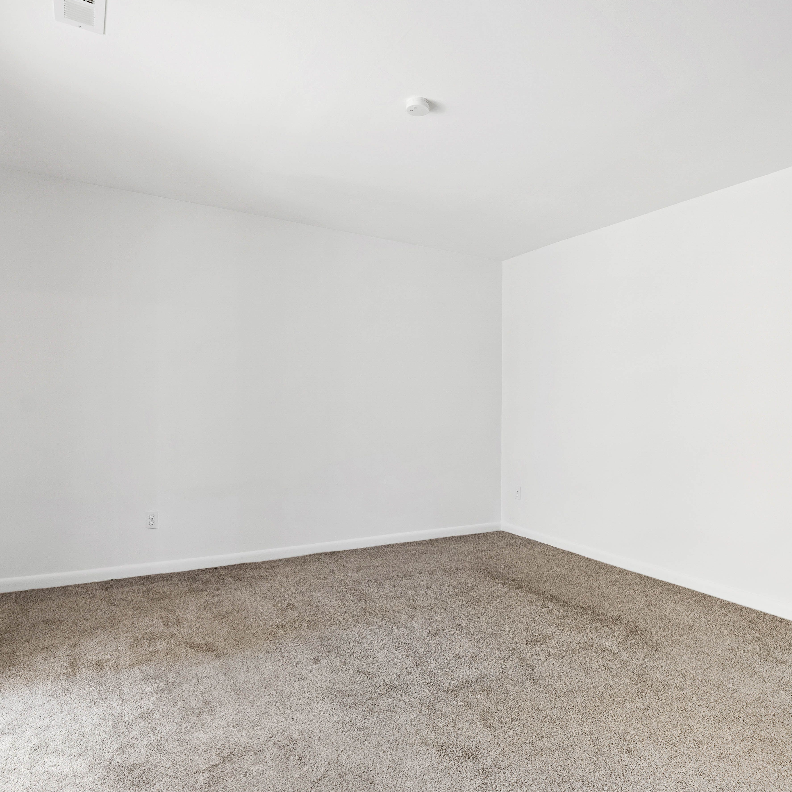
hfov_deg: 74.8
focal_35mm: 20
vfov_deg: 74.8
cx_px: 400
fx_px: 518
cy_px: 401
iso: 100
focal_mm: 10
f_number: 8
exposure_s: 1/2
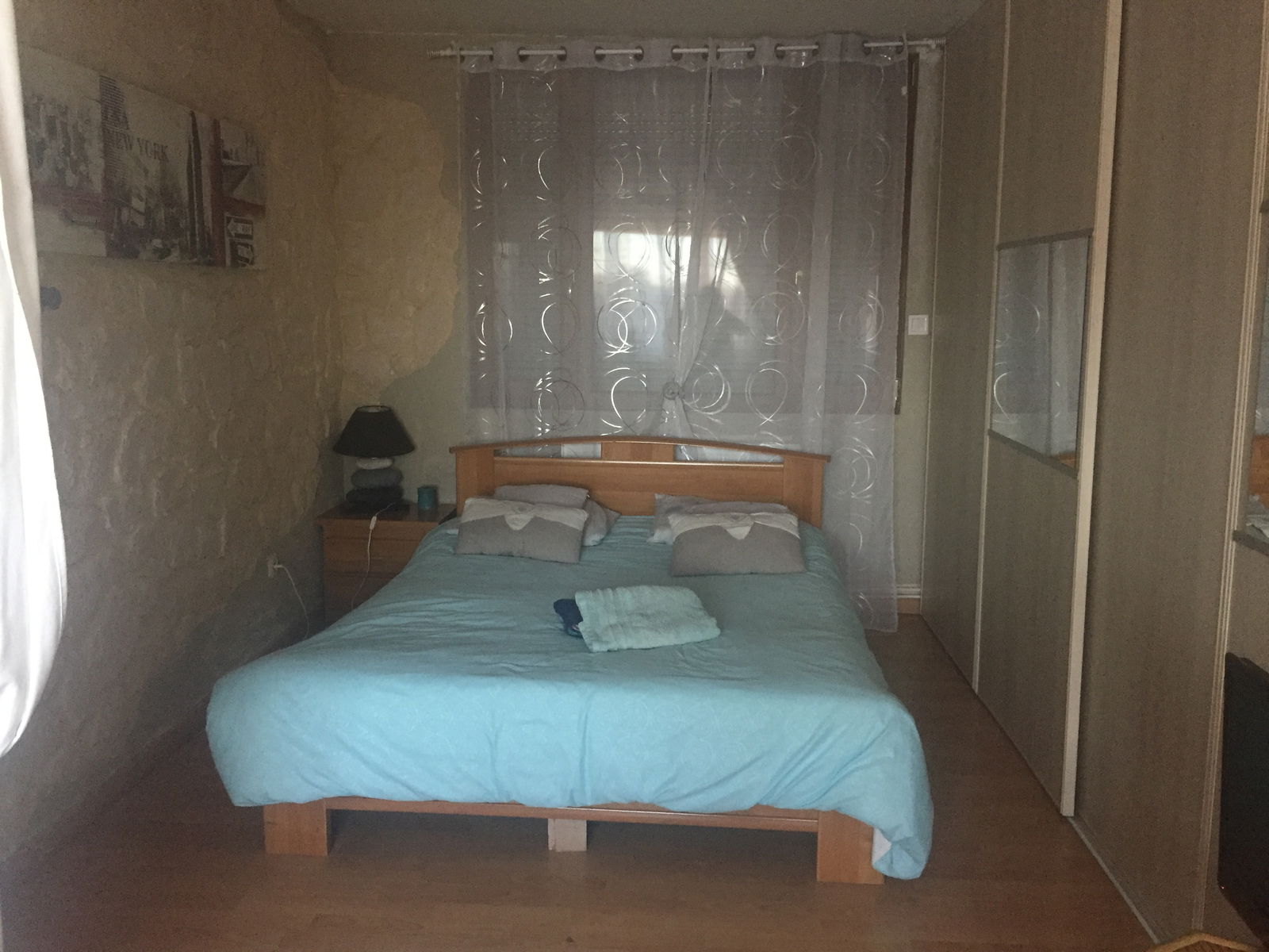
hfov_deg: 61.7
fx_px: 1063
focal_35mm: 29
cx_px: 634
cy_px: 476
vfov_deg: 48.2
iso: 250
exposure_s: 1/17
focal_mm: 4.15
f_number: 2.2
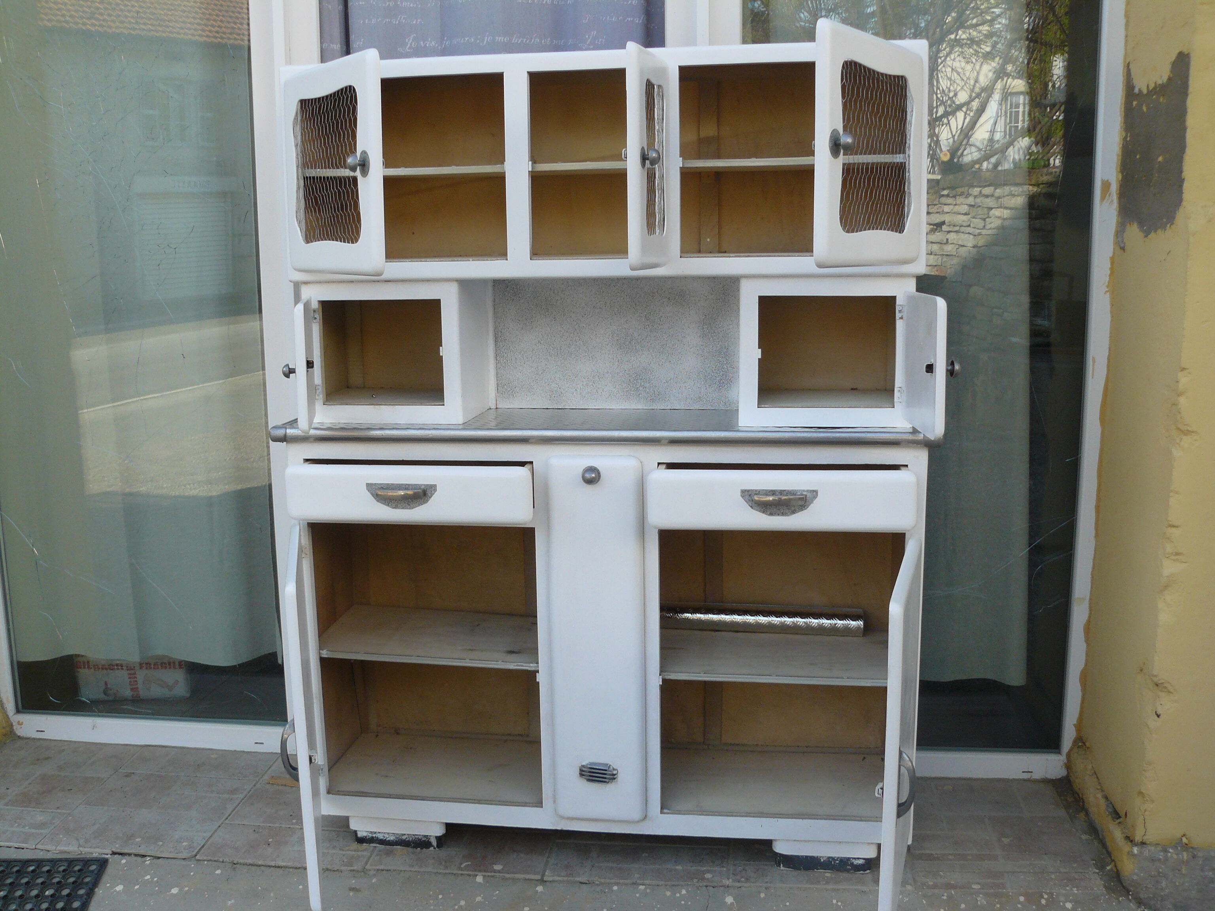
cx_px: 608
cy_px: 456
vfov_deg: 39.7
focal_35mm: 36
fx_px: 1264
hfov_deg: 51.4
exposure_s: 1/160
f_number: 4
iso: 100
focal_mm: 6
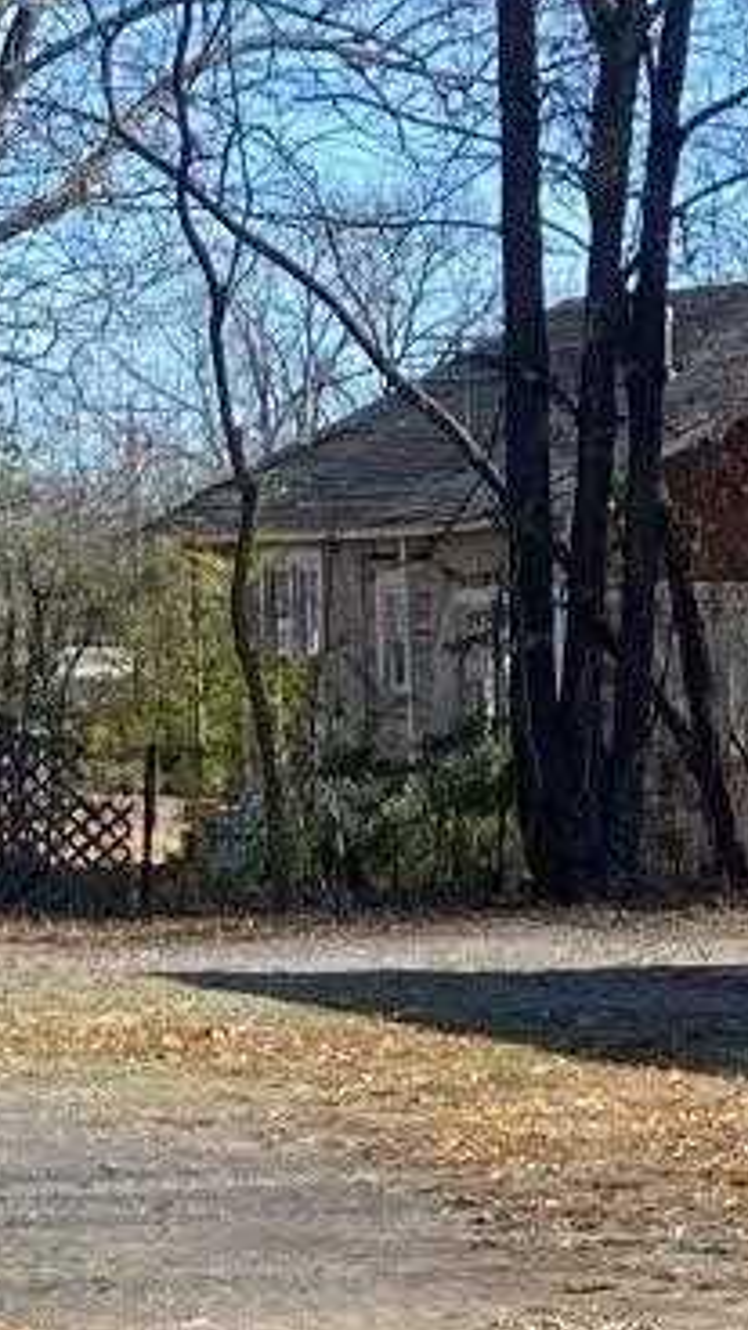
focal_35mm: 155
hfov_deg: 7.7
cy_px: 1453
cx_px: 1142
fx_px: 5465
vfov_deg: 13.6
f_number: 1.8
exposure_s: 1/942
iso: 32
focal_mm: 4.25
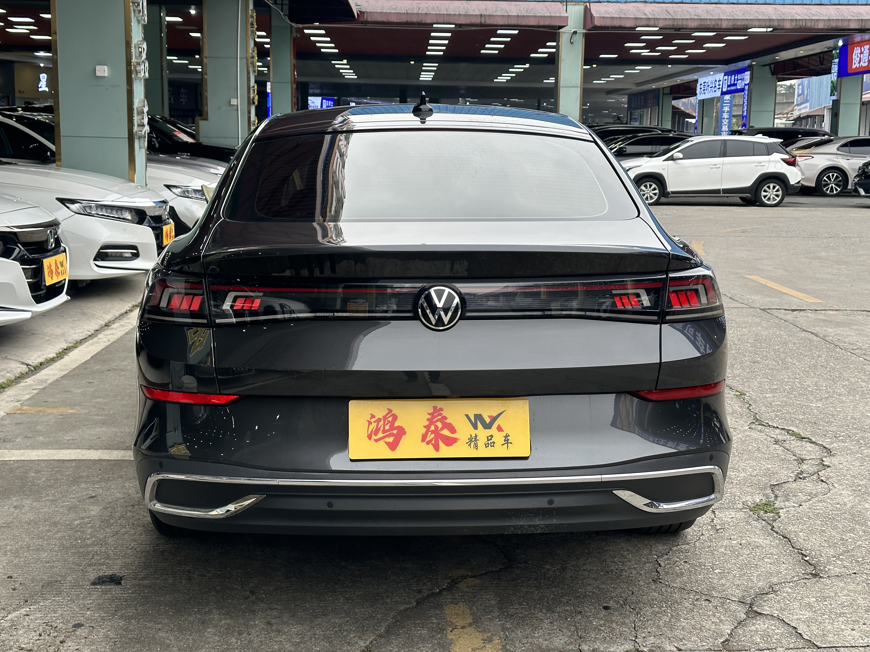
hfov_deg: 39.7
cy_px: 326
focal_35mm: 48
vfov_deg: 30.3
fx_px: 1206
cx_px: 435
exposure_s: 1/303
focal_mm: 6.86
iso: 64
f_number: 1.78
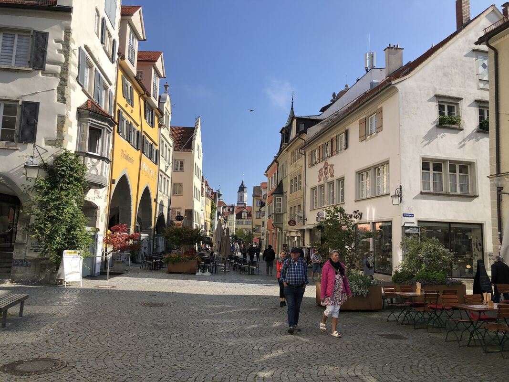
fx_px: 412
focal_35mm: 28
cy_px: 191
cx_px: 254
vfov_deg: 49.7
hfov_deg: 63.4
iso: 20
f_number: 1.8
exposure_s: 1/1919
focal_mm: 3.99
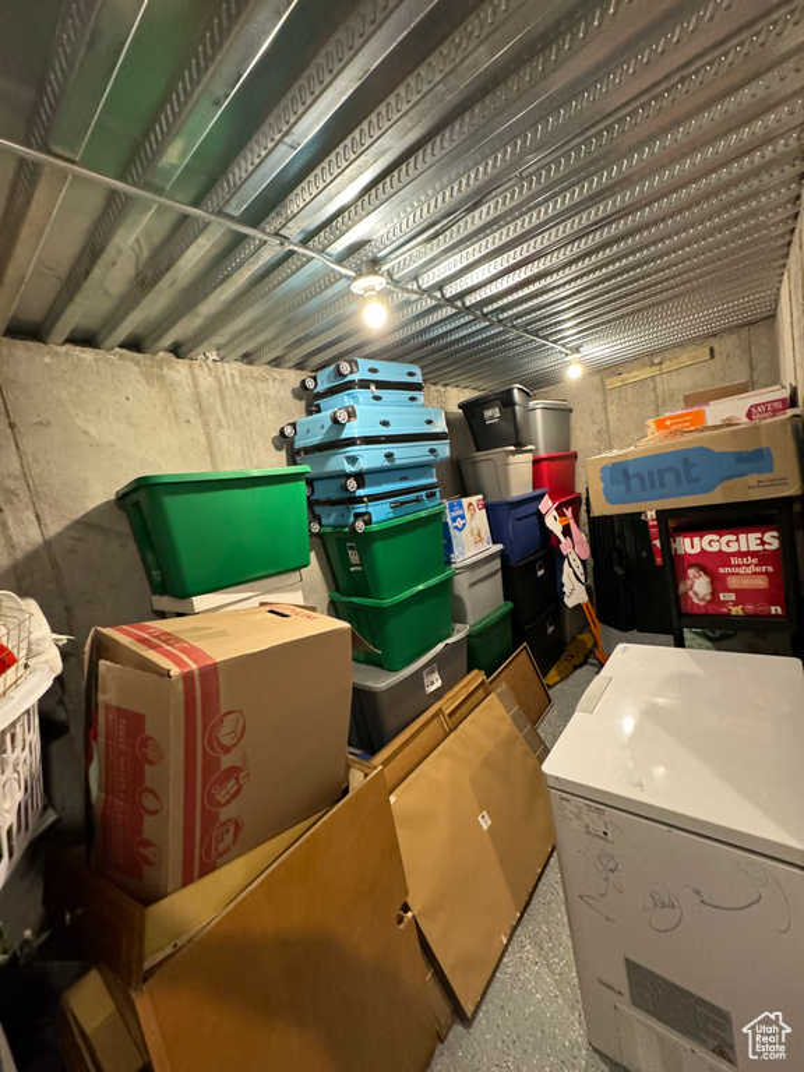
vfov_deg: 102.1
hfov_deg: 85.7
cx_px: 402
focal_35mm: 14
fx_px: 434
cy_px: 536
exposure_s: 1/60
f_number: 2.2
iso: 800
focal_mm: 2.22
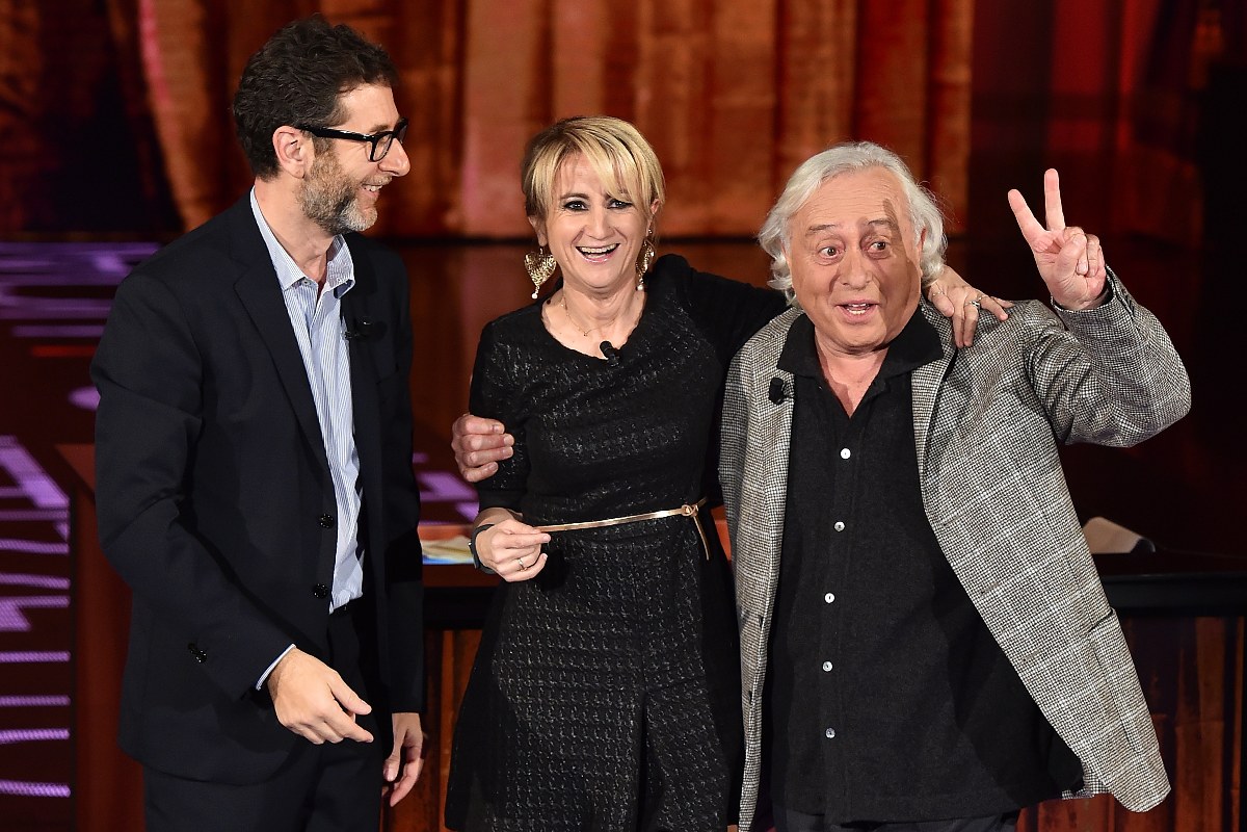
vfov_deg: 11.0
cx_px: 624
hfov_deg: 16.4
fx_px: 4330
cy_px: 416
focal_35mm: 125
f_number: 5
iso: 1600
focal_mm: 125
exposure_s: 1/400
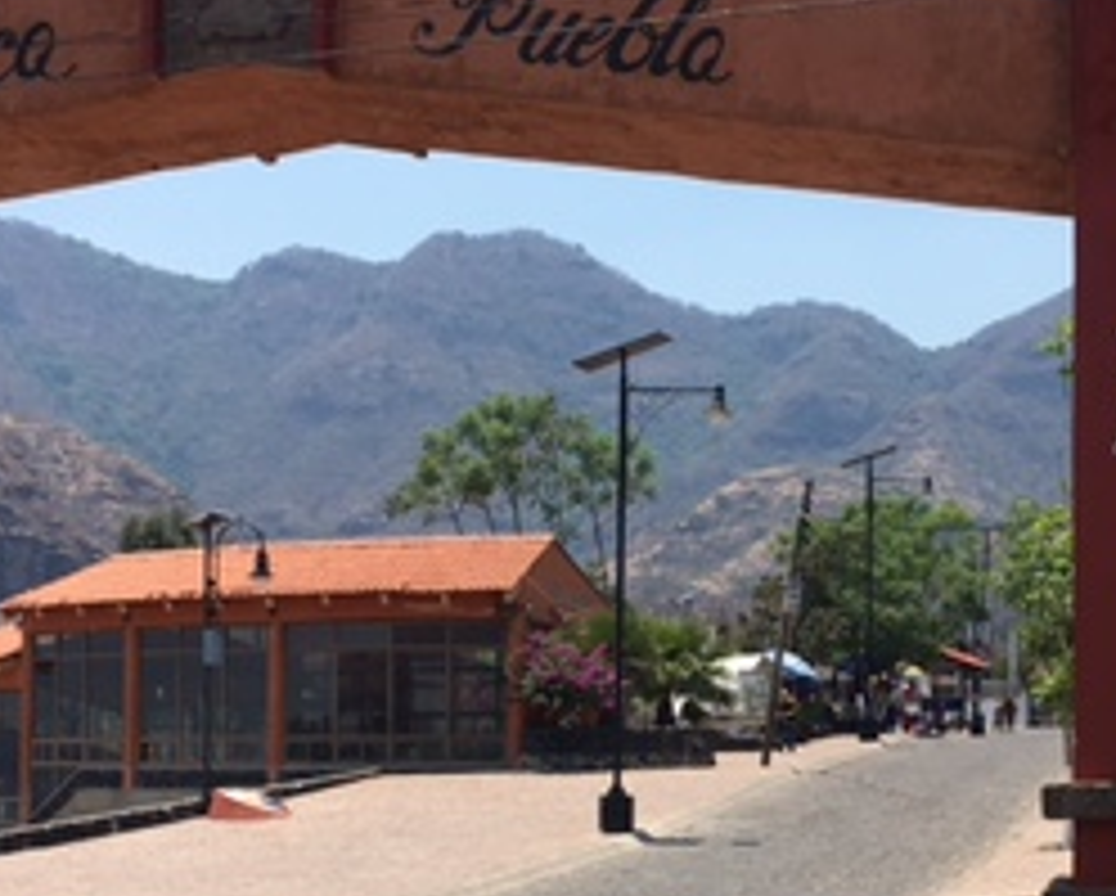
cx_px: 698
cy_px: 747
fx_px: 2414
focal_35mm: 73
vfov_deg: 20.7
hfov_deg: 26.0
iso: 25
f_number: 2.2
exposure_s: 1/1508
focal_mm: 4.15
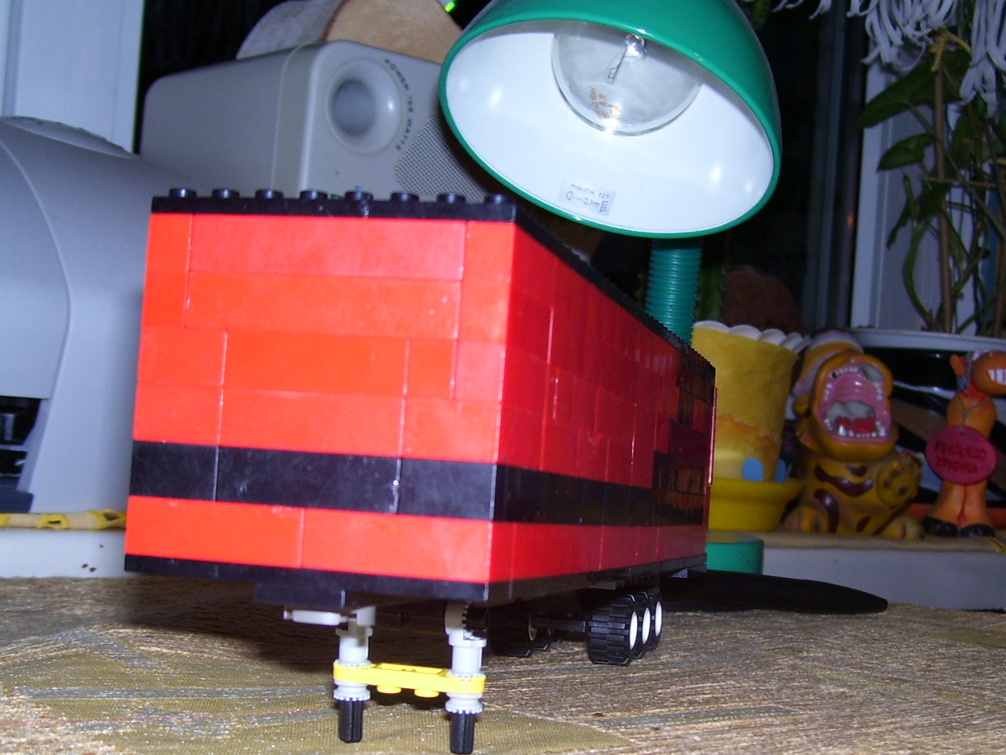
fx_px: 1628
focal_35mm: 56
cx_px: 549
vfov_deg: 26.0
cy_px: 497
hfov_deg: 34.3
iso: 80
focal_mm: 6
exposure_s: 1/60
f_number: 2.7
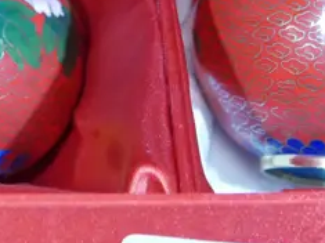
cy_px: -169
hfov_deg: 16.1
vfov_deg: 11.4
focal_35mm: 122
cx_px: 106
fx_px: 1145
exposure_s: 1/60
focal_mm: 14
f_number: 3.5
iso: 1250
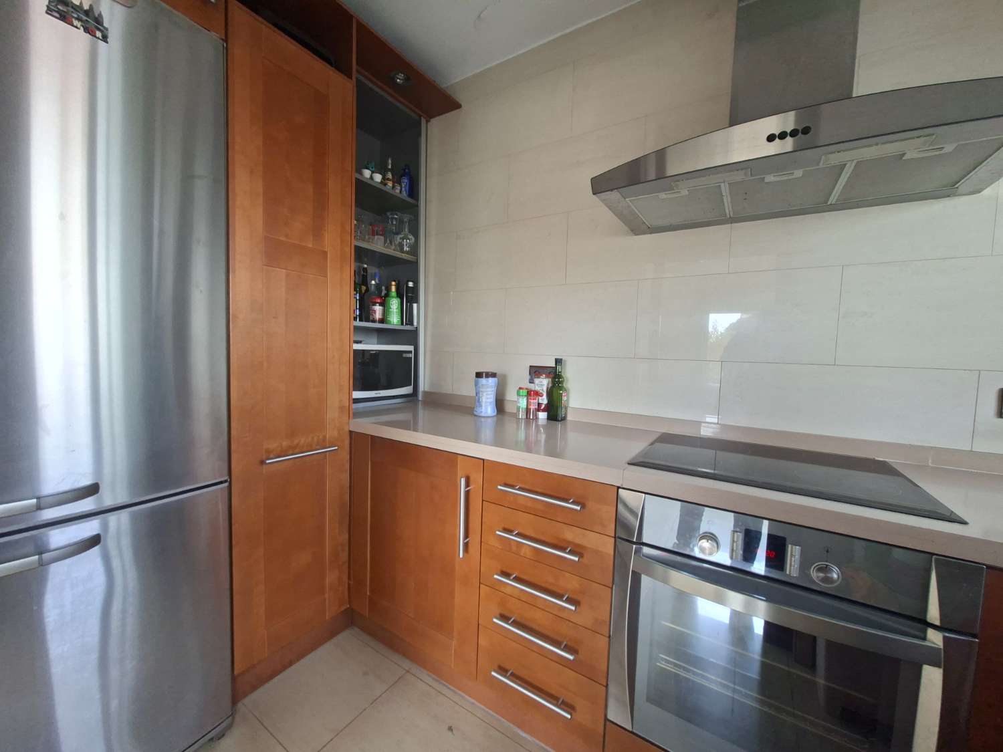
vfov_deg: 89.9
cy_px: 376
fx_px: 377
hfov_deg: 106.2
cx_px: 502
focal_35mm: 13
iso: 125
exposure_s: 1/40
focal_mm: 1.74
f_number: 2.2
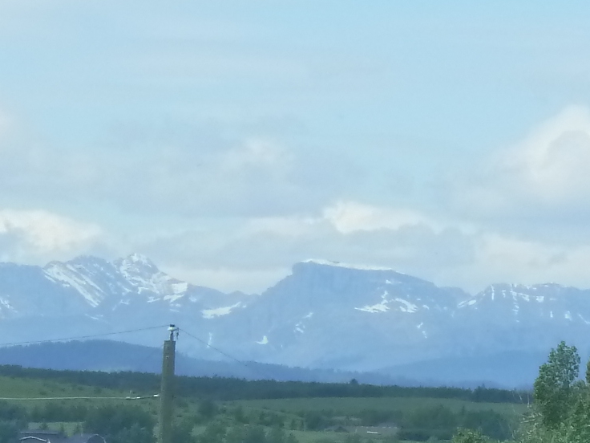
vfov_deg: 2.0
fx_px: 12442
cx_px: 473
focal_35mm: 730
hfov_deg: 2.7
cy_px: 444
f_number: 5
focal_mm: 34.4
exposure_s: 1/500
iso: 200
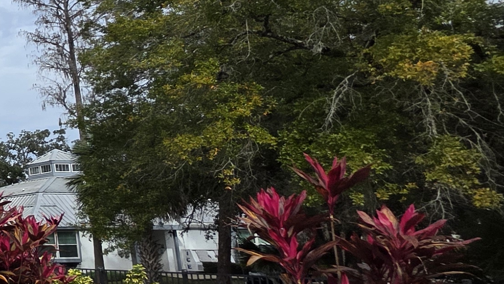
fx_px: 682
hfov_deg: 23.4
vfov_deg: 23.4
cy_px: 106
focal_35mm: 51
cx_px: -376
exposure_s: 1/3628
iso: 40
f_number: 1.9
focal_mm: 2.2
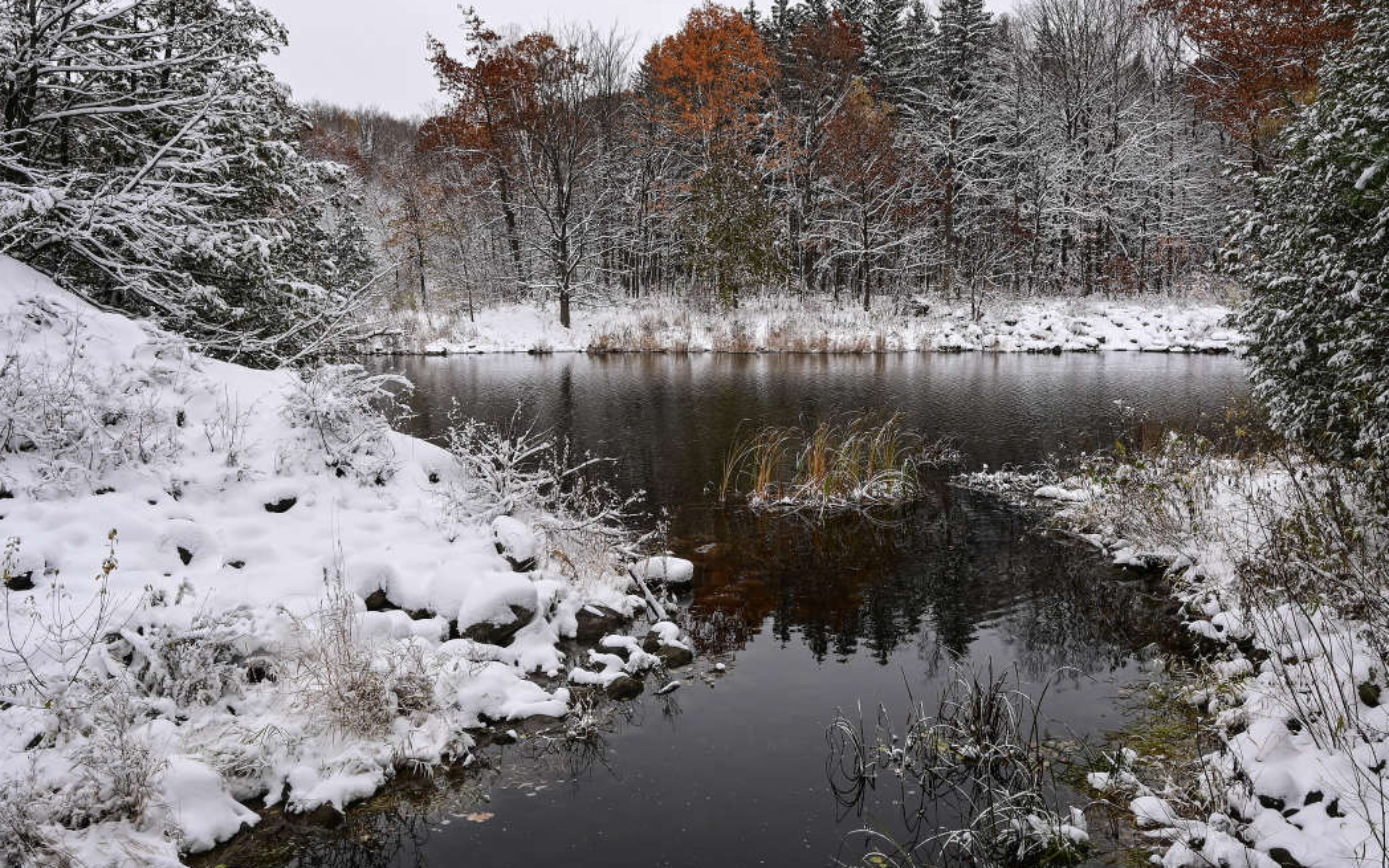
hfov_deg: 66.4
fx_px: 1060
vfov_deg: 44.4
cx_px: 725
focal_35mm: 28
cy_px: 375
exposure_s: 1/60
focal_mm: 16
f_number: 11
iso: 100
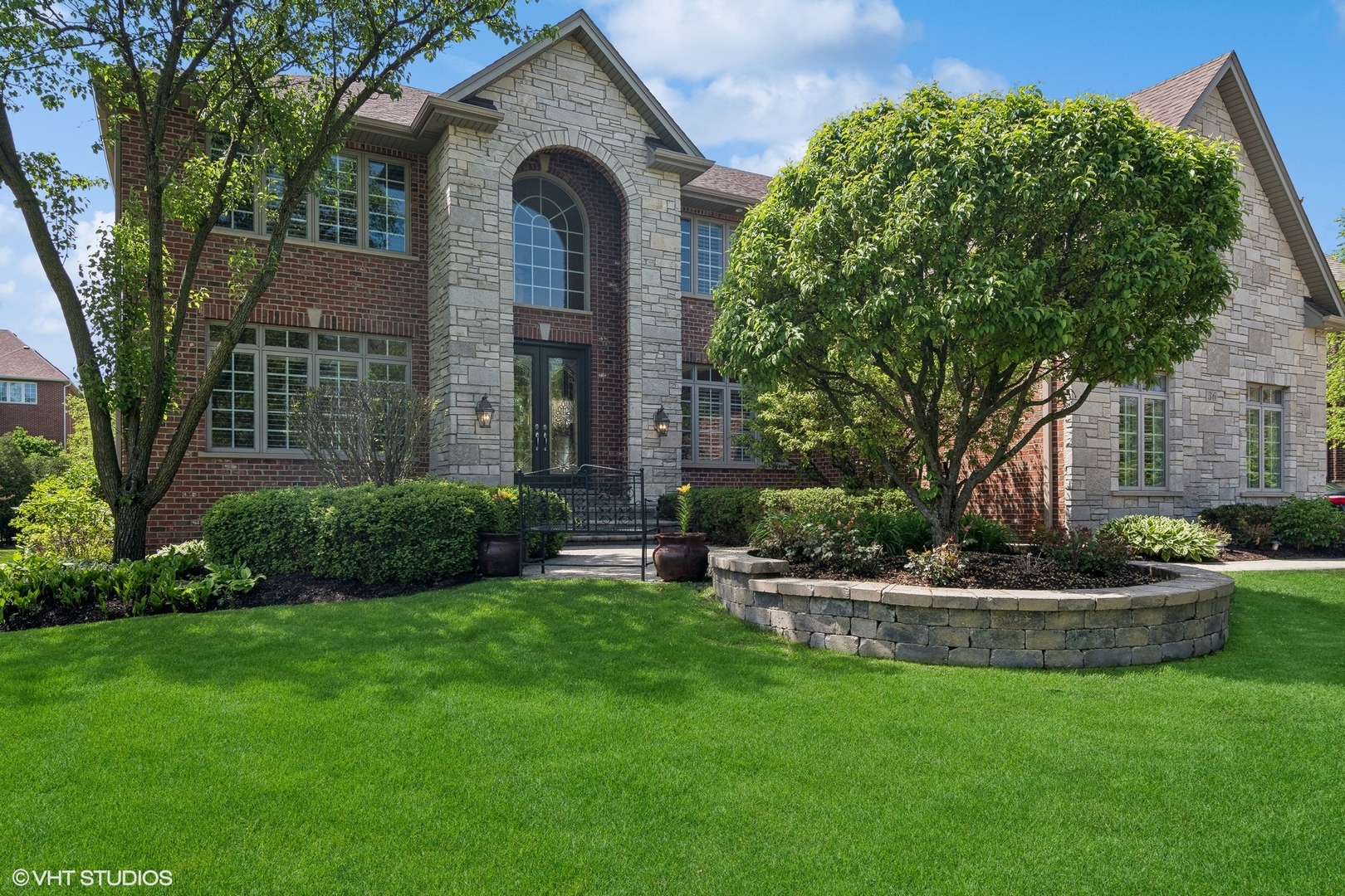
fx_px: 822
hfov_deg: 78.6
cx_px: 672
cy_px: 448
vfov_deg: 57.2
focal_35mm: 22
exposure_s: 1/125
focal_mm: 15
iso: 100
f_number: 9
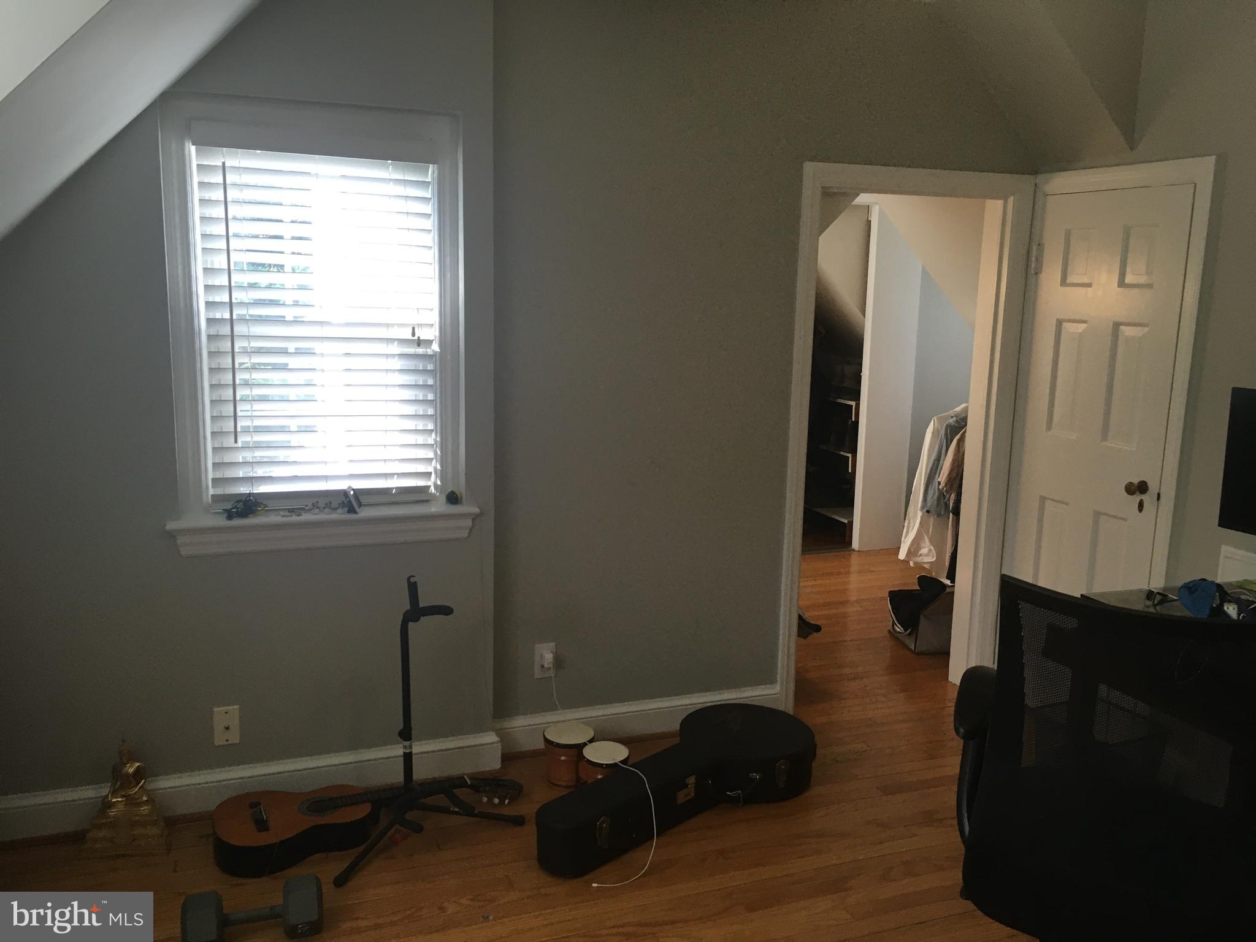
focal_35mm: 29
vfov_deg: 48.2
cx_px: 628
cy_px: 471
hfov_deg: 61.7
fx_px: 1052
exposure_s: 1/30
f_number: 2.2
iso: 40
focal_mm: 4.15
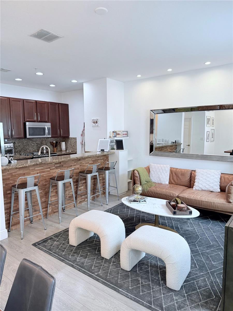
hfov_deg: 56.8
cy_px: 156
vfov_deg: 71.6
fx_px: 215
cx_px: 116
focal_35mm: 24
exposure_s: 1/120
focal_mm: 6.76
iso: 80
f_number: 1.78
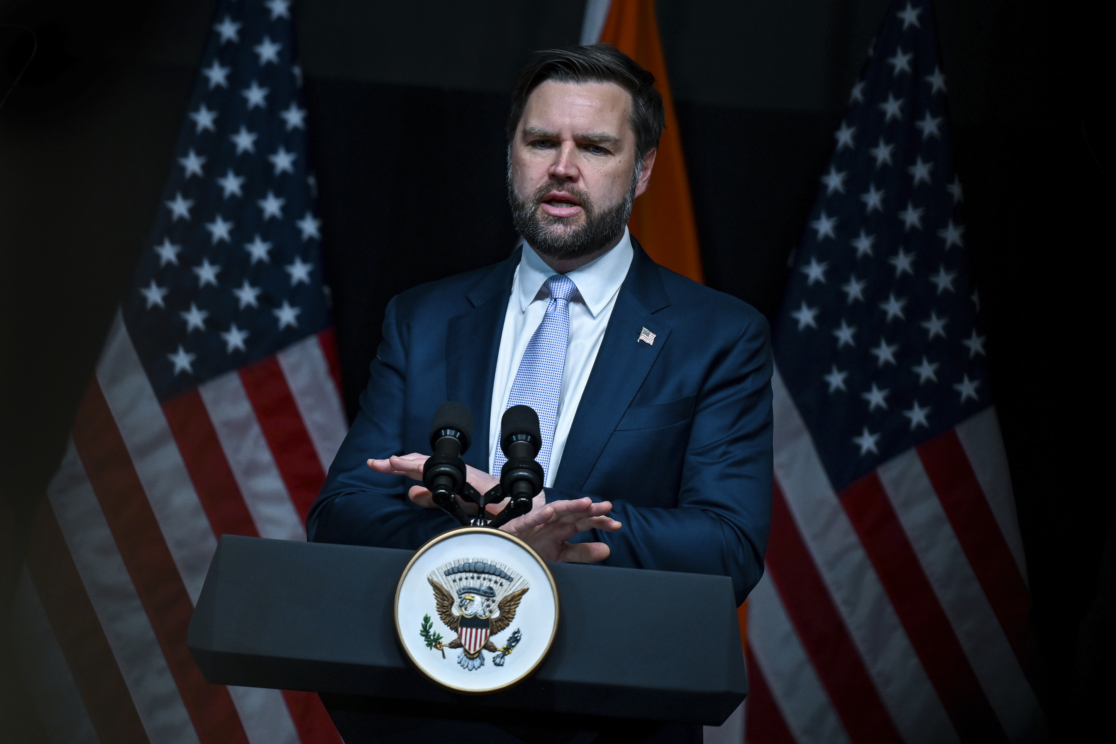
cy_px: 372
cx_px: 558
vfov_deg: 7.0
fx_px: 6045
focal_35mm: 195
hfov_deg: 10.5
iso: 640
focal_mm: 195
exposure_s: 1/250
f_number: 2.8
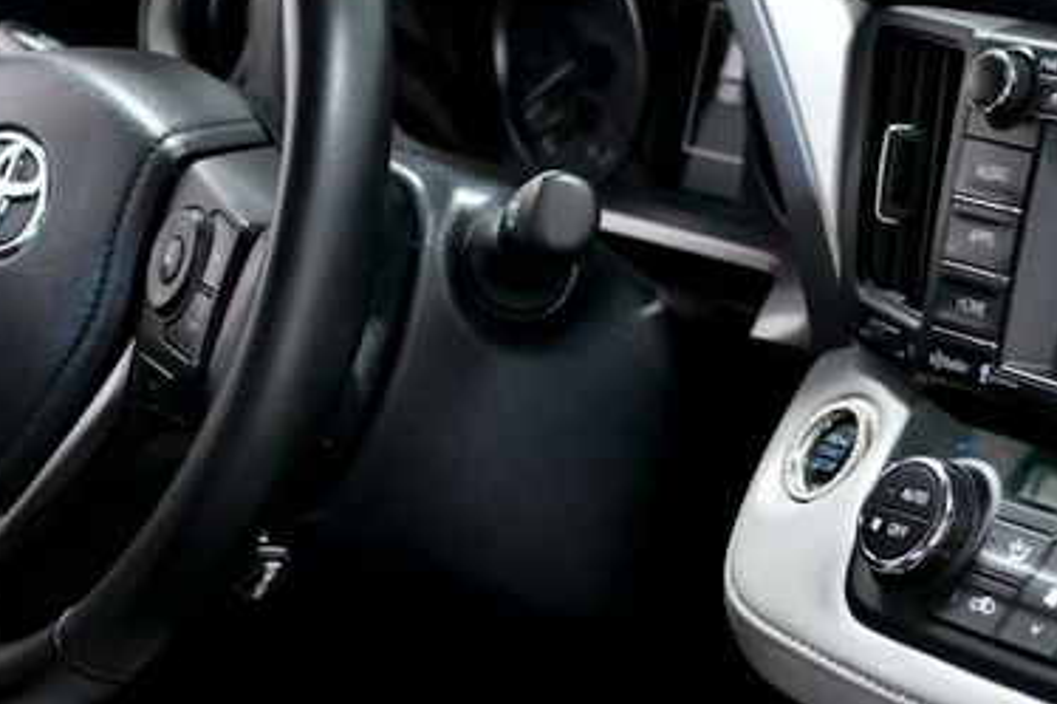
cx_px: 995
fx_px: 3698
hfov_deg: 16.0
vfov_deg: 10.9
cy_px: 338
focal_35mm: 126
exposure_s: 1/320
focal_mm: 46
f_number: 3.5
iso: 2500
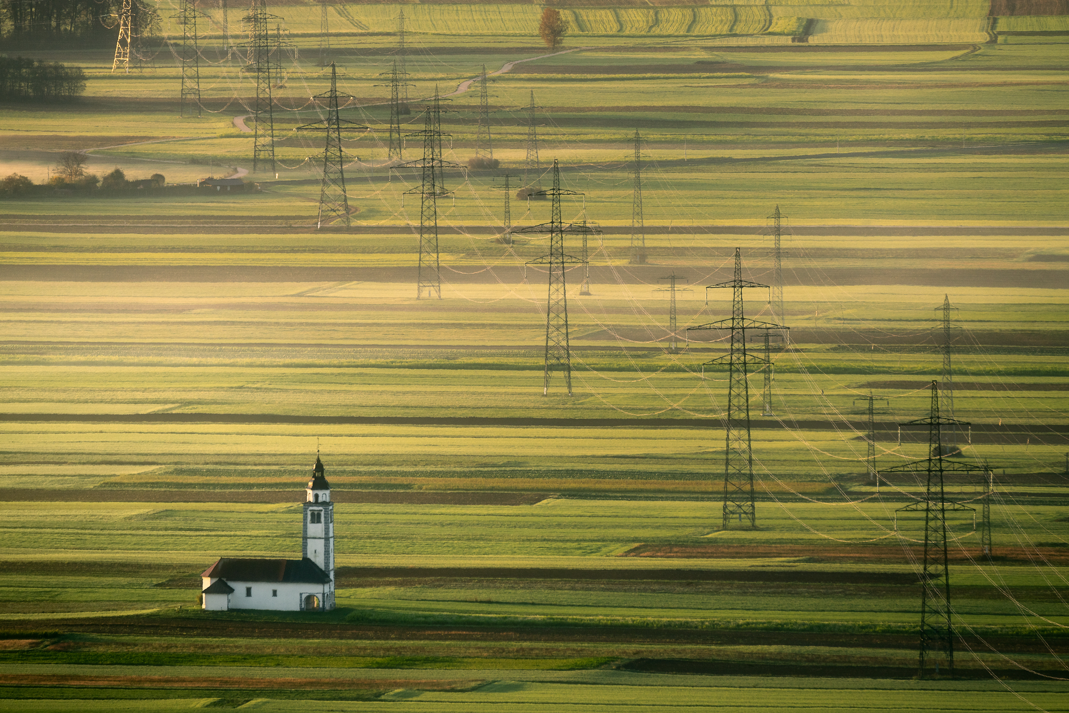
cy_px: 356
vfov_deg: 3.4
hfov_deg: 5.2
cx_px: 534
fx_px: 11876
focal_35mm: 400
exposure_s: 1/50
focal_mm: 400
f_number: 9
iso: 100
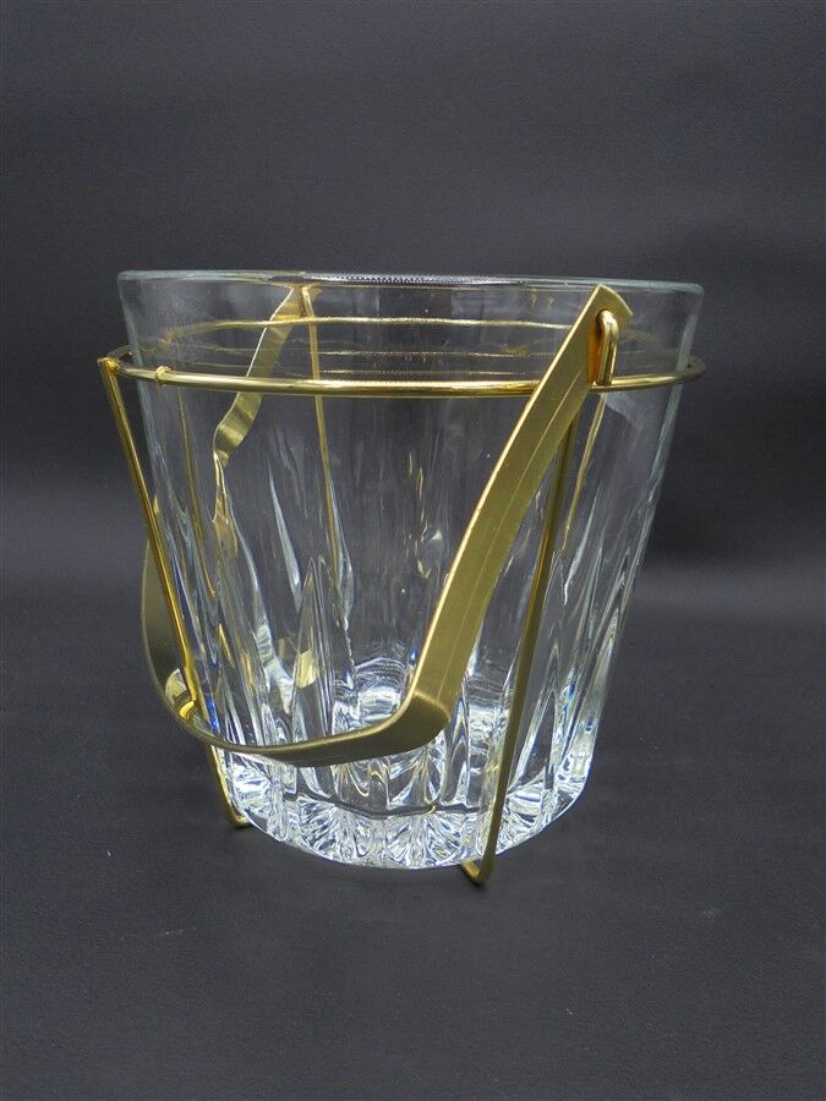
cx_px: 413
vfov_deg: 61.7
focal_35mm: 29
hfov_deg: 48.2
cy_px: 550
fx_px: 923
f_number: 3.7
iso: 100
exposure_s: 1/30
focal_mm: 5.3
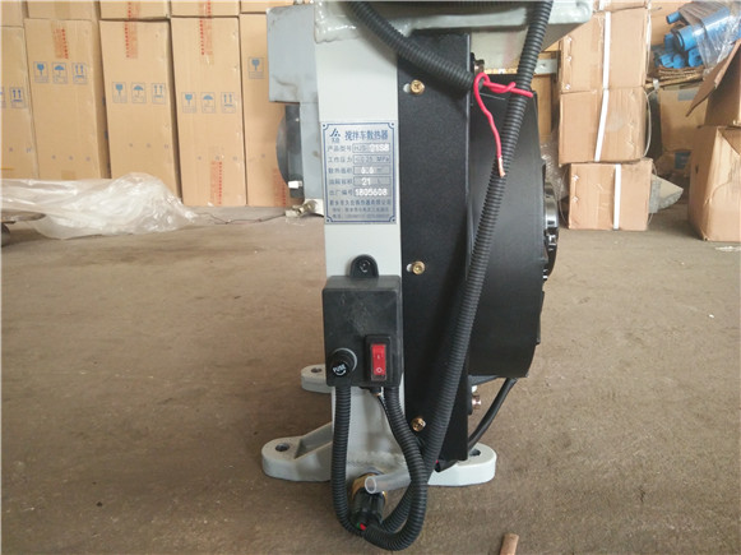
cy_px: 278
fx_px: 449
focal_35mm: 21
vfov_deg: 63.4
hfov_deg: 79.0
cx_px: 370
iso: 217
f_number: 2.2
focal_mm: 3.66
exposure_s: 1/33.3
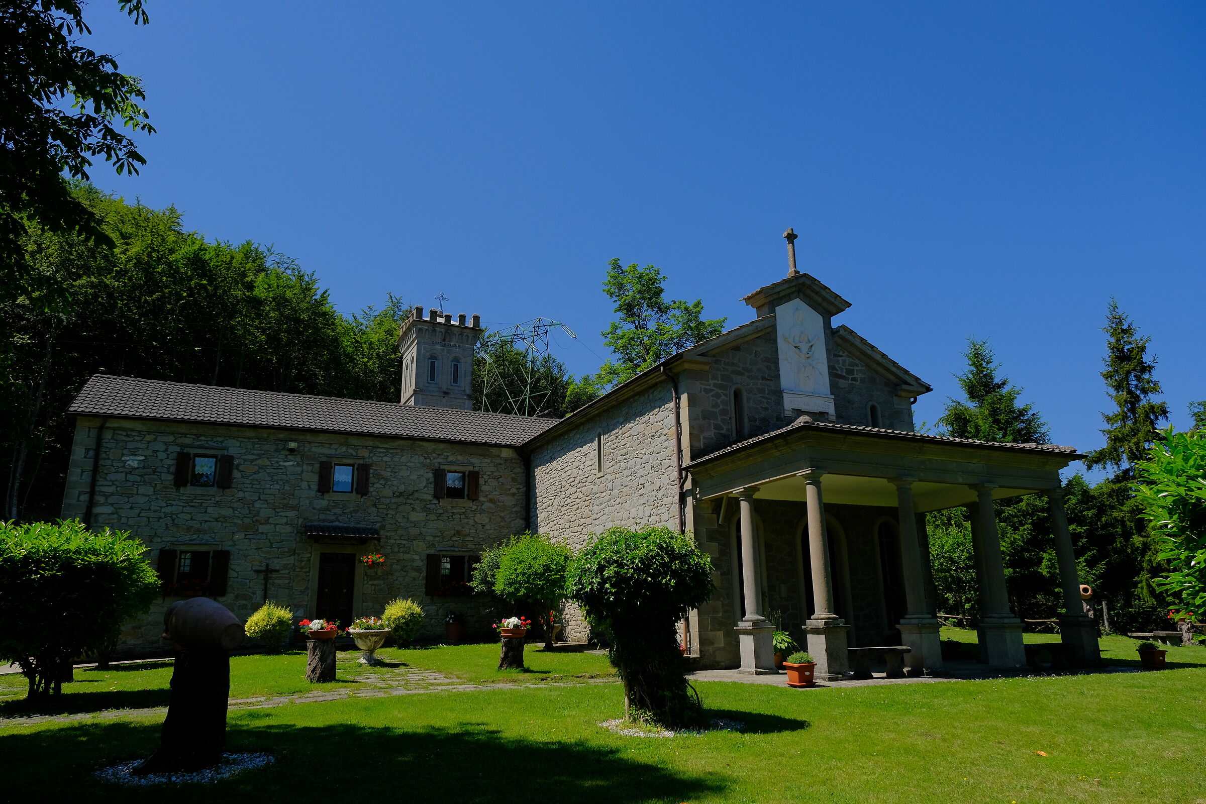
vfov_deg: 53.1
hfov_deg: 73.7
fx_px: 804
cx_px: 603
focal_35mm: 24
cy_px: 402
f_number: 5.6
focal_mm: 16
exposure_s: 1/1500
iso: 320
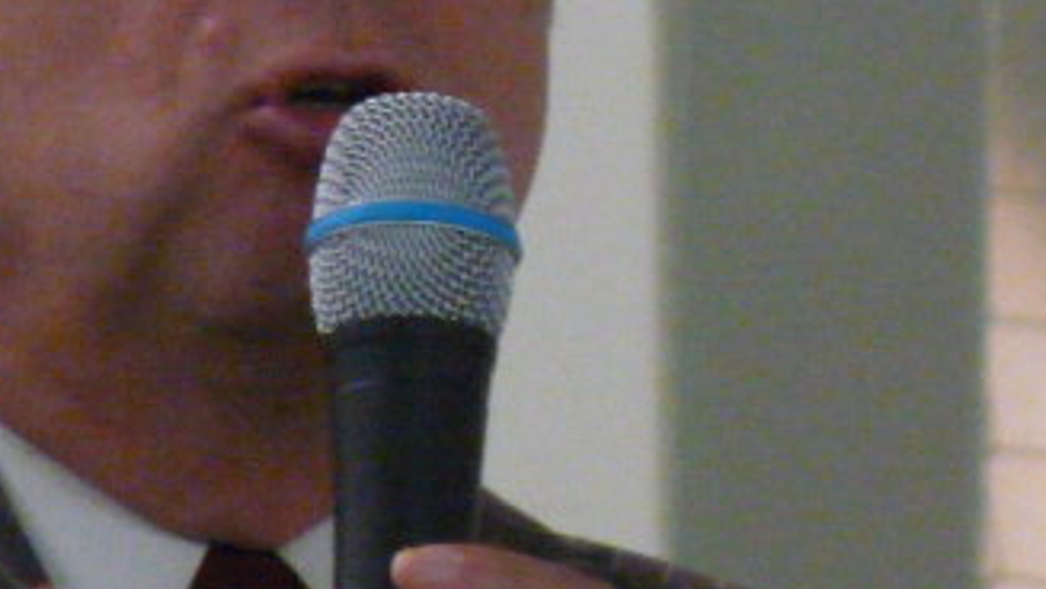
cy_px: -83
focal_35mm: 1755
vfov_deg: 0.7
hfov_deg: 1.2
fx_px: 48680
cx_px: 106
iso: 800
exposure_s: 1/80
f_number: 4.4
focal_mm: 84.5
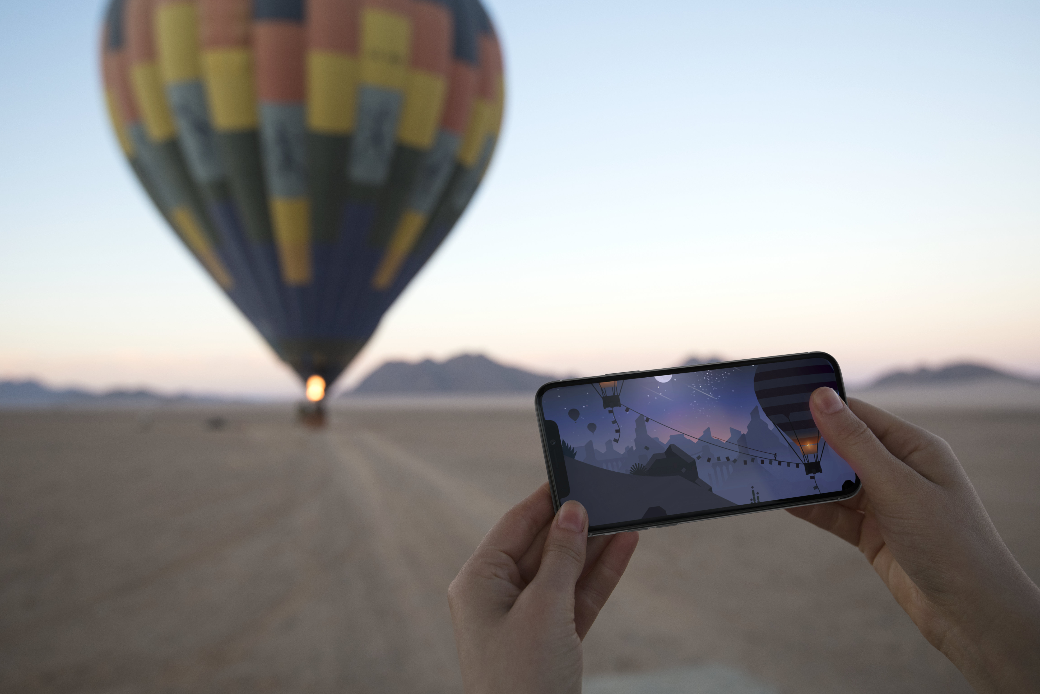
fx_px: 838
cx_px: 520
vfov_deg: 45.0
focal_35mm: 29
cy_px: 347
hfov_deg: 63.6
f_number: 5
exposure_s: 1/100
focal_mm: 29
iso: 400
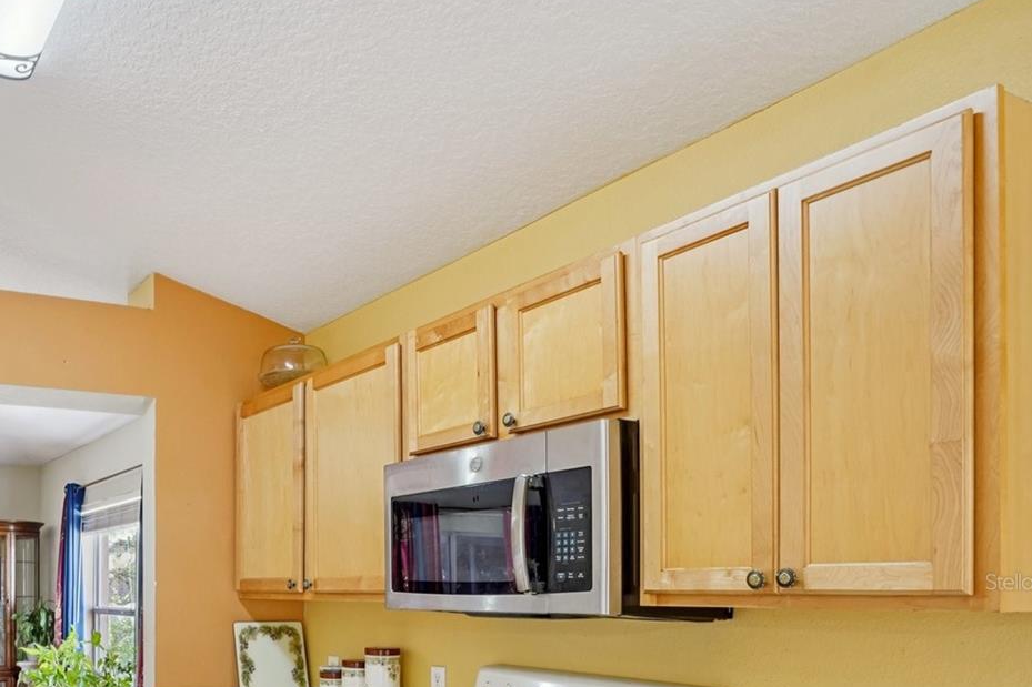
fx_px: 888
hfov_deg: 55.7
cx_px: 196
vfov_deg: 40.0
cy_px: 582
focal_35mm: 31
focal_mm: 18
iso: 400
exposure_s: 1/8
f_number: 9
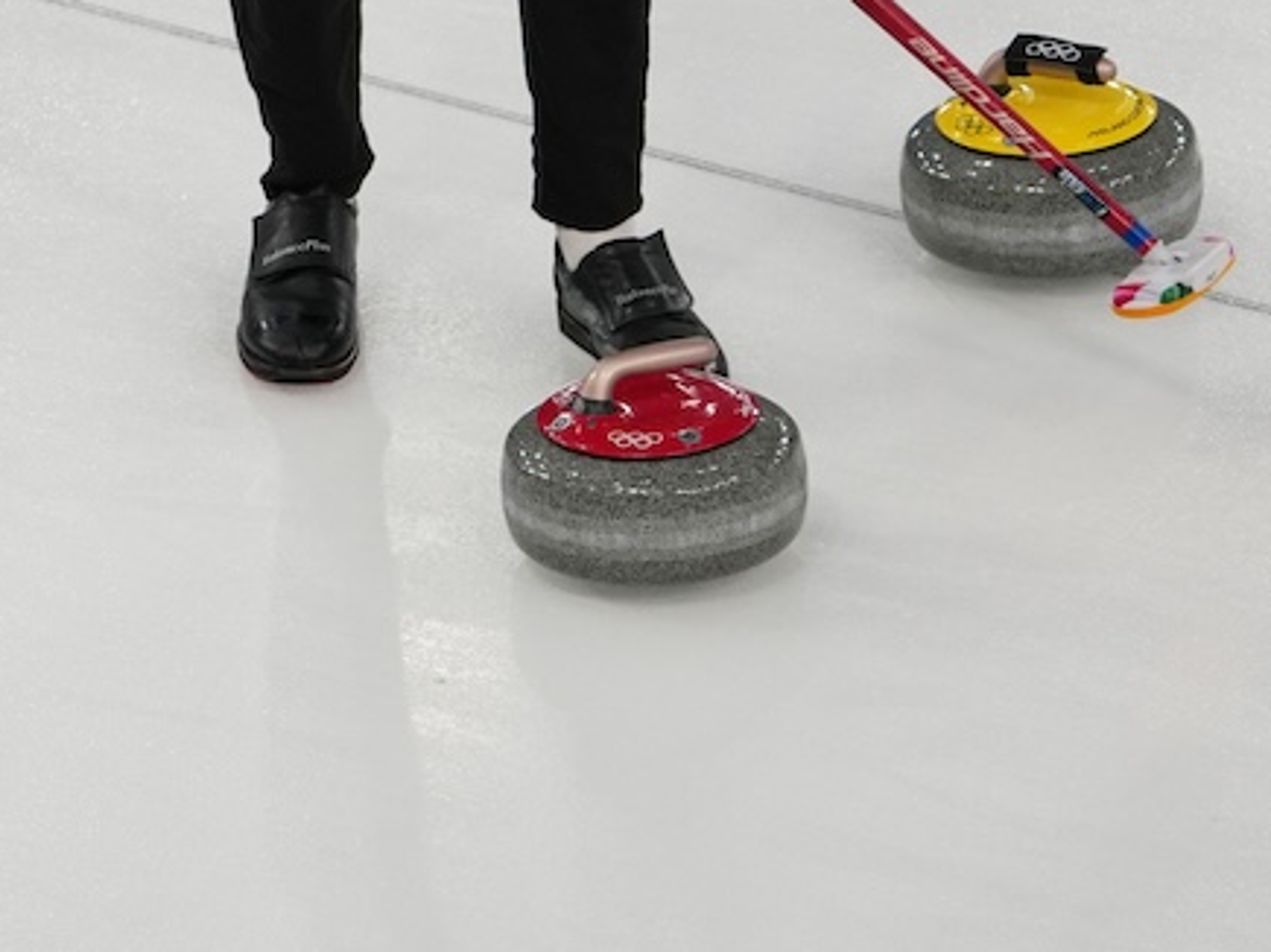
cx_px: -345
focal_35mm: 592
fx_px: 21731
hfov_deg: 3.3
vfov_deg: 2.5
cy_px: 53
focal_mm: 223
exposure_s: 1/1250
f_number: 6.3
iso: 1600
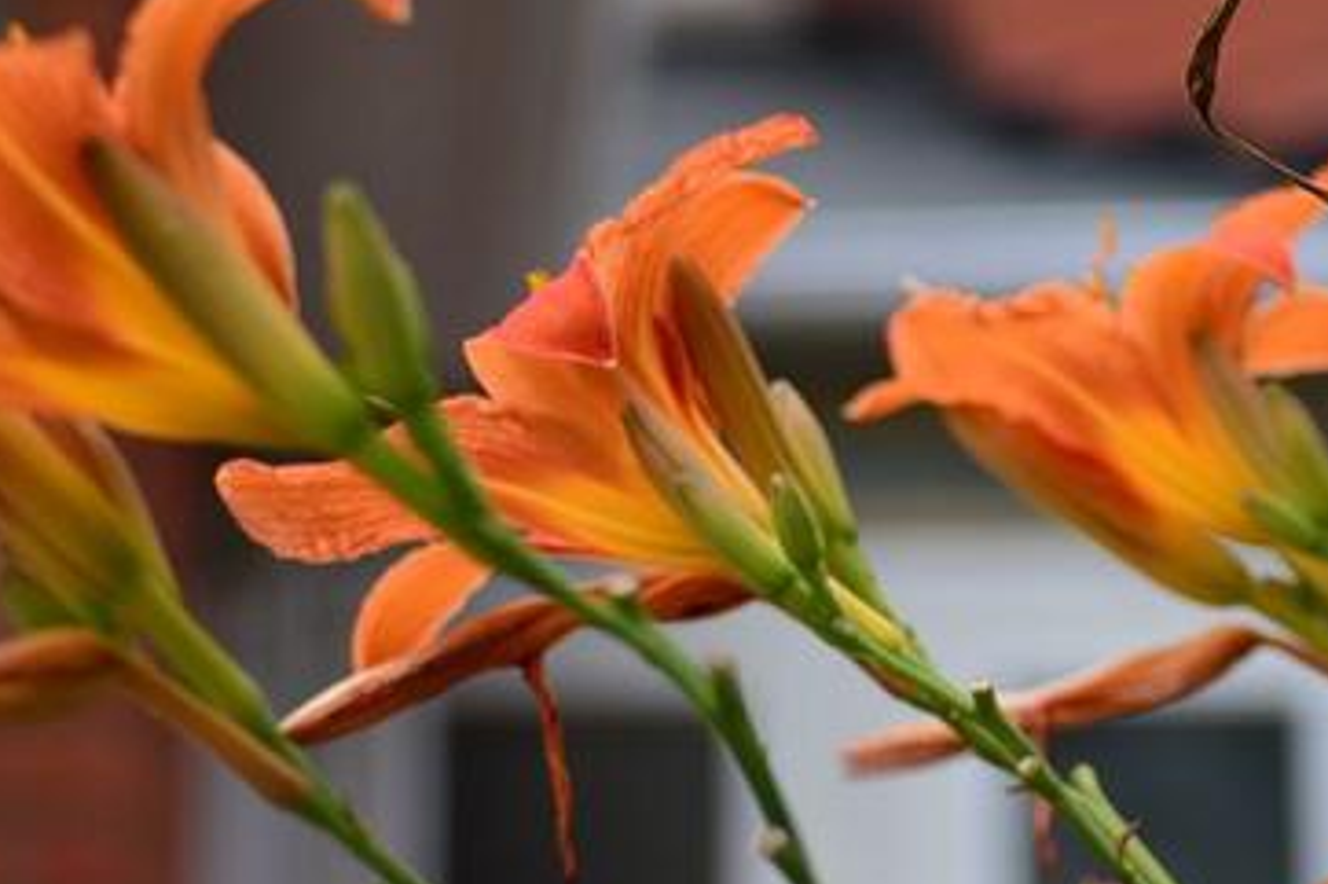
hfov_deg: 11.3
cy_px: -4
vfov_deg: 7.5
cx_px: 1093
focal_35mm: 182
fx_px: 6714
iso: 100
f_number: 4
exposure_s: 1/400
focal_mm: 55
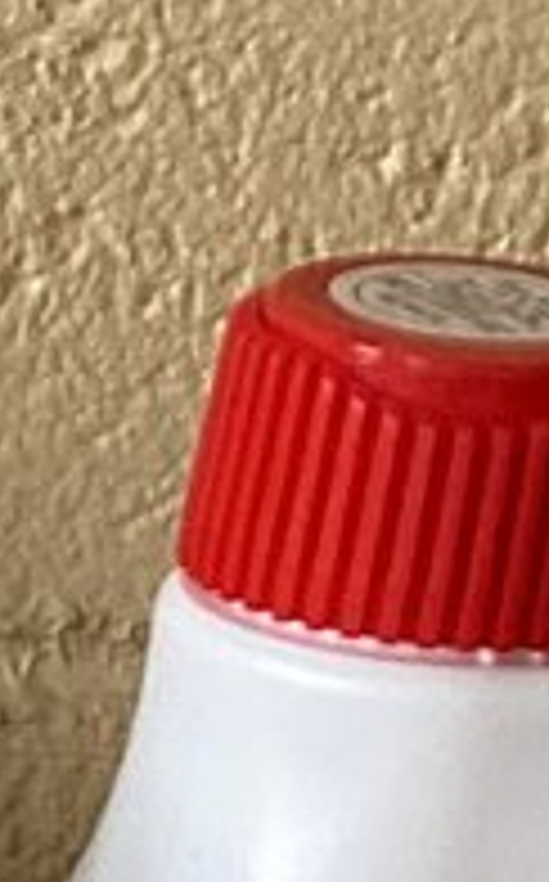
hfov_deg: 4.7
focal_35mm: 254
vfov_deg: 8.0
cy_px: 1636
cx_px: -1636
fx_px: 6098
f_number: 2.4
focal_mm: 3.3
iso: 25
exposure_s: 1/179
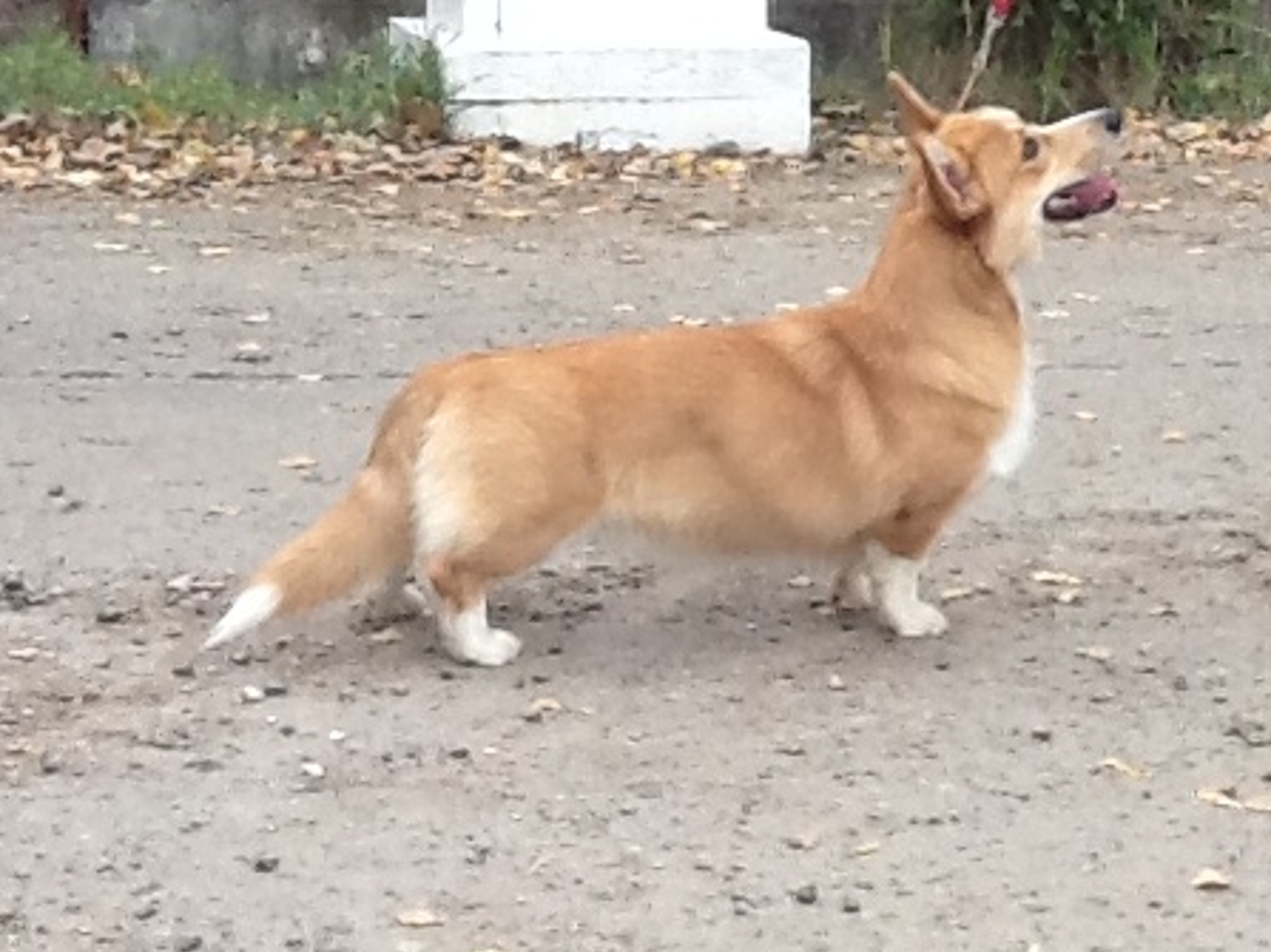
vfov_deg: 23.2
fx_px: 2313
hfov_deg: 30.7
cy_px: 335
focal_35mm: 63
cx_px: 739
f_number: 2.4
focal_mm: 2.03
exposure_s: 1/120
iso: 40
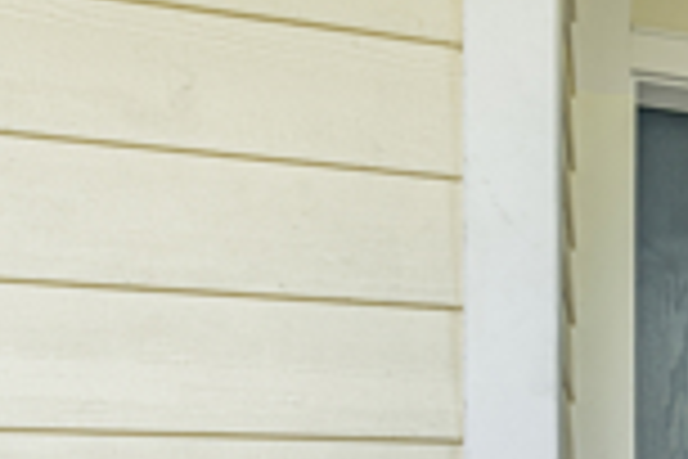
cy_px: 536
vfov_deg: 25.3
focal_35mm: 48
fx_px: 926
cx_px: 994
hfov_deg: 28.7
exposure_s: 1/20
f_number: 9
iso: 100
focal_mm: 11
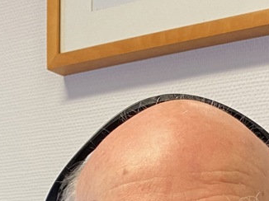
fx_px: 893
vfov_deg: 11.4
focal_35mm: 115
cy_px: 418
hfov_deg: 17.1
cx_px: 134
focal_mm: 4.25
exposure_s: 1/50
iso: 125
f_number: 1.8
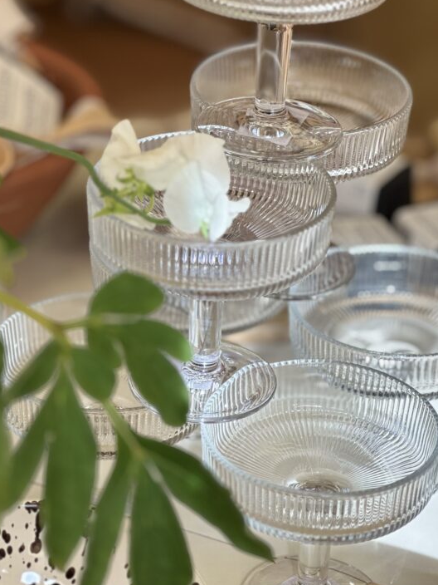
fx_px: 1890
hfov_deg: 13.2
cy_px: 235
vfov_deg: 17.6
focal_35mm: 112
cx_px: 247
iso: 32
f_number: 2.8
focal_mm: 9
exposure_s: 1/100
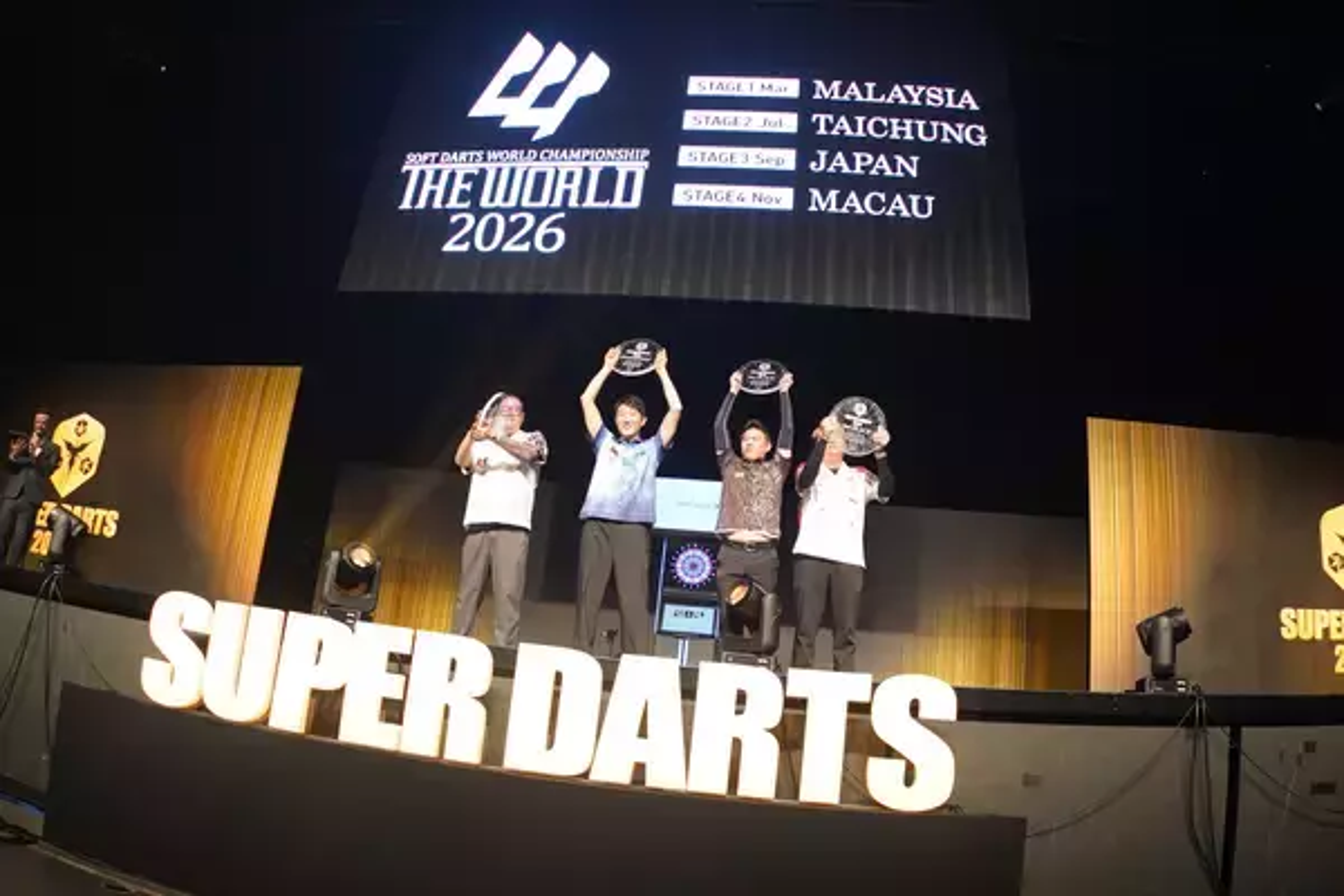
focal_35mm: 24
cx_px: 672
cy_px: 448
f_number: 3.5
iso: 2000
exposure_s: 1/160
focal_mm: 16
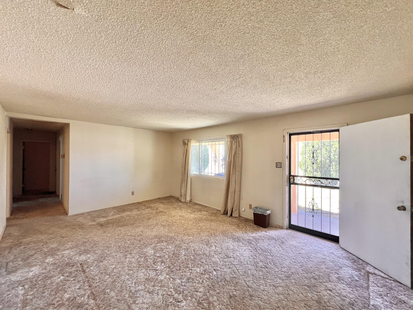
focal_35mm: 13
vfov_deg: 89.9
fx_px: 155
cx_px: 206
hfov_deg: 106.2
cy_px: 155
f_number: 1.8
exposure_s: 1/99
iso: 160
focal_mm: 1.57
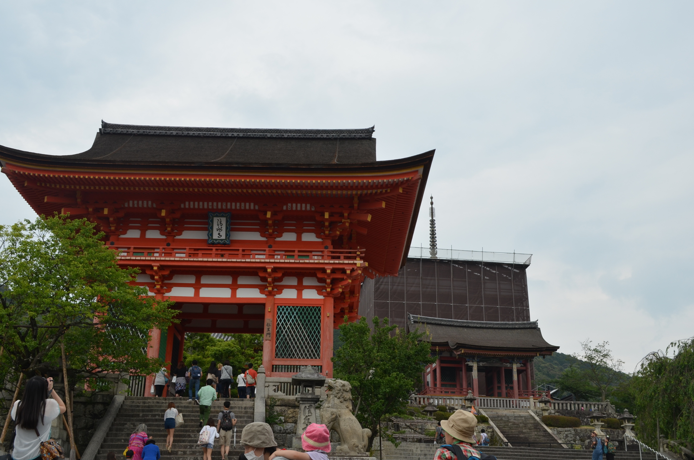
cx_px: 347
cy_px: 230
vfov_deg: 34.1
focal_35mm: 39
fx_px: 750
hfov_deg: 49.6
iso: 200
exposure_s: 1/200
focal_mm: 26
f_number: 7.1
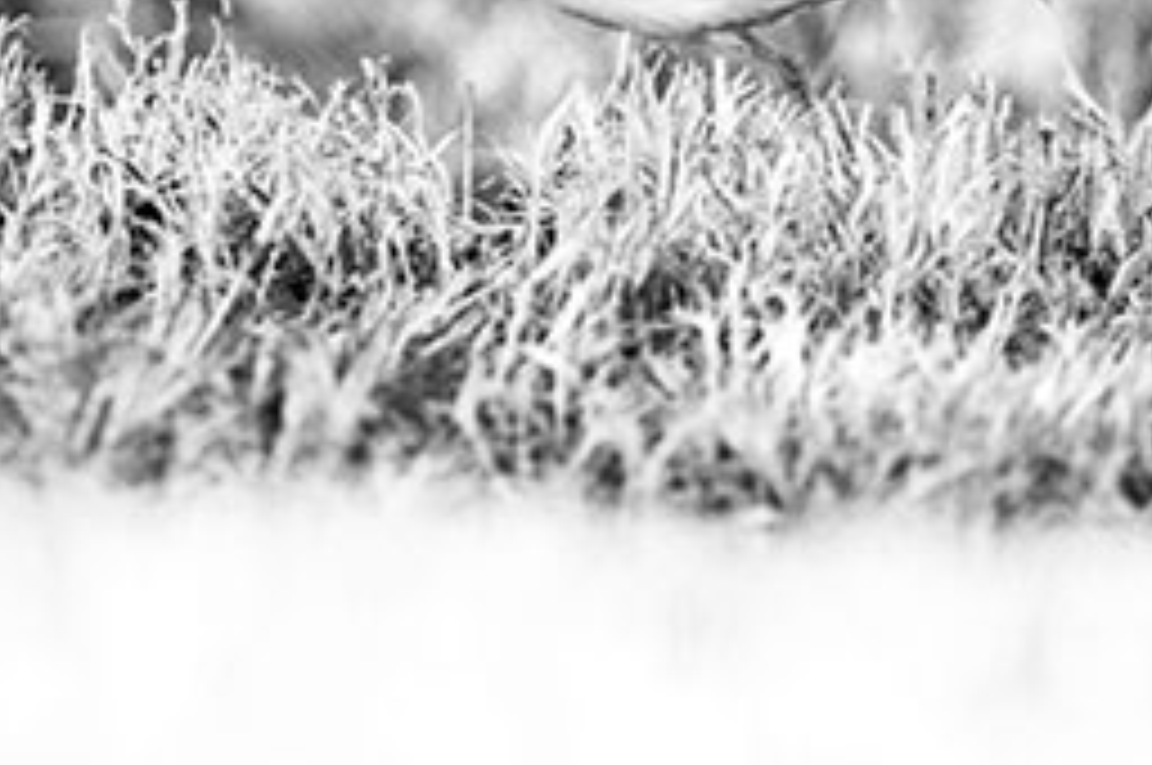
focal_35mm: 2348
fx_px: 75040
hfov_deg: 0.9
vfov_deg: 0.6
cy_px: 43
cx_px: 819
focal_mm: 1200
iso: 2000
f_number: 13
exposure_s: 1/1250
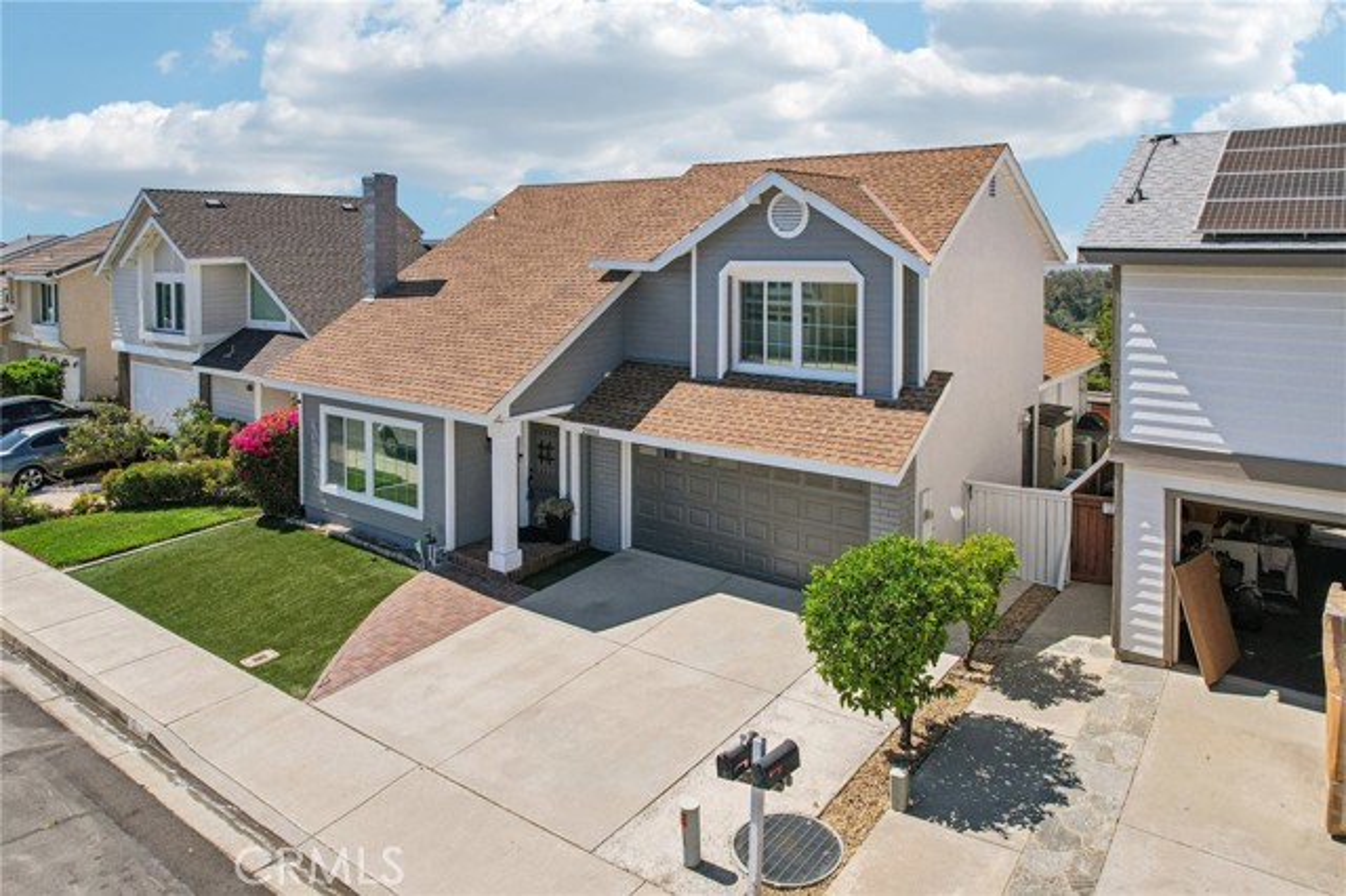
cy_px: 448
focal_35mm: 22
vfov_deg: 57.2
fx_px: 822
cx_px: 673
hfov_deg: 78.6
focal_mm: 8.4
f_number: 2.8
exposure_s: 1/2500
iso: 120
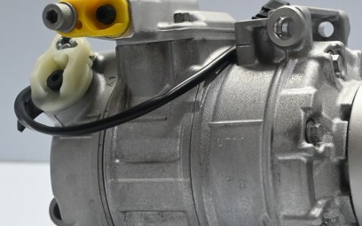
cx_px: 253
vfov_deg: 17.3
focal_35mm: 75
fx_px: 740
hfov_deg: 27.3
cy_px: 150
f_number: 4.2
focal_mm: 25
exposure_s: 1/125
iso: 1250
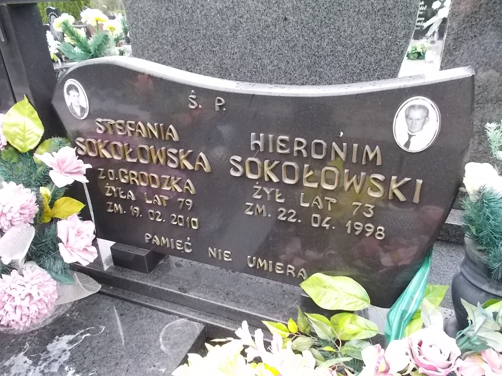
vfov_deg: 53.1
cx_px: 251
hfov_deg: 67.3
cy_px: 188
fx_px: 377
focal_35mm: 26
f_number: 3.2
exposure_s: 1/400
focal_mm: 4.6
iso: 400
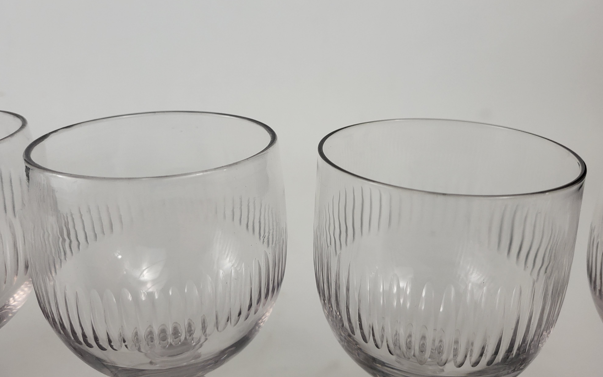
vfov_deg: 44.4
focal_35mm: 28
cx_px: 303
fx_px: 460
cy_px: 160
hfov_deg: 66.5
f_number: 1.8
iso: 250
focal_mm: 5.4
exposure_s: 1/100
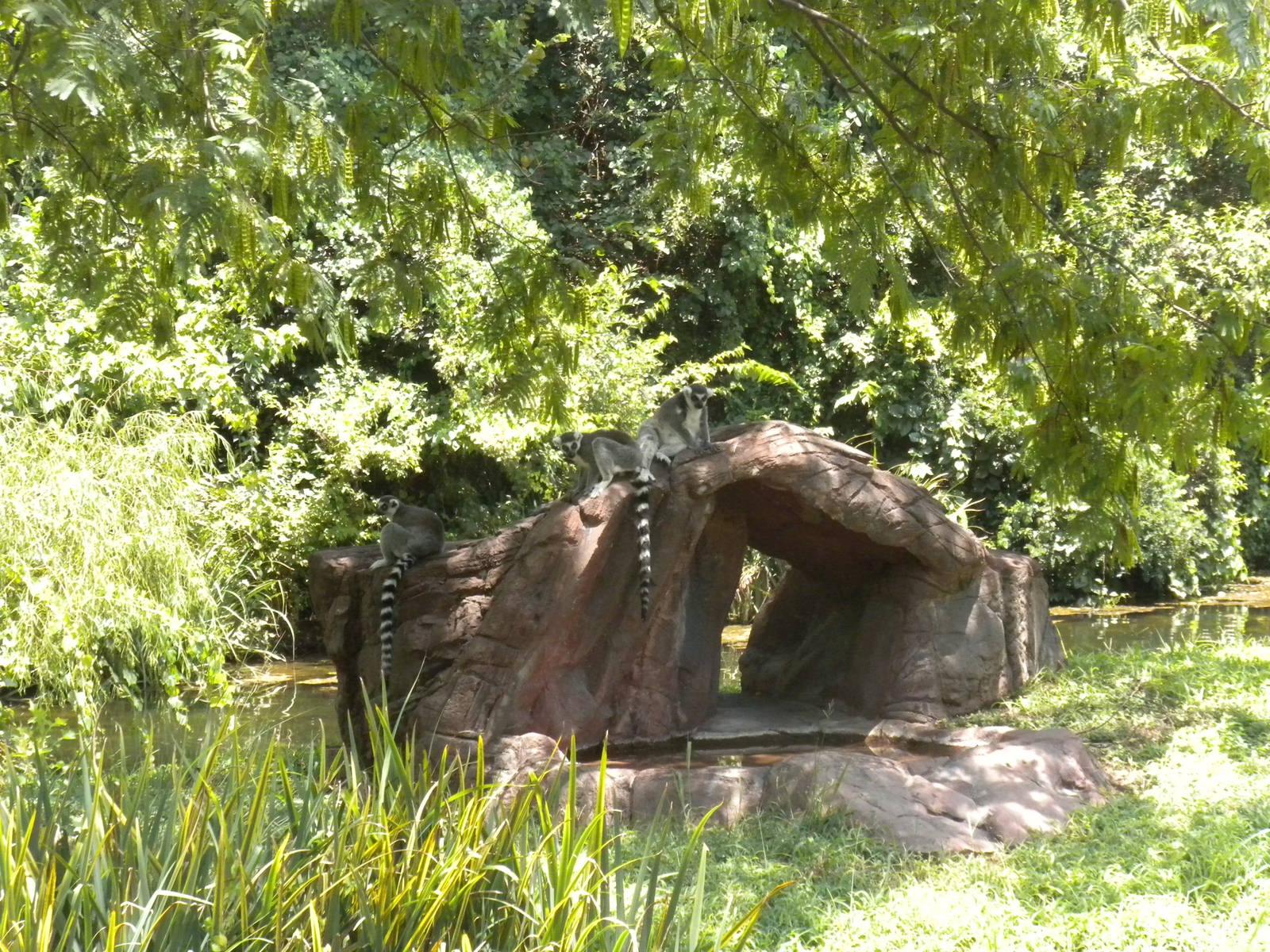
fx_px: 4366
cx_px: 635
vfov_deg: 12.5
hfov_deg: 16.6
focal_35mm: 119
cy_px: 476
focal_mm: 21
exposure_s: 1/336
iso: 400
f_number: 5.1
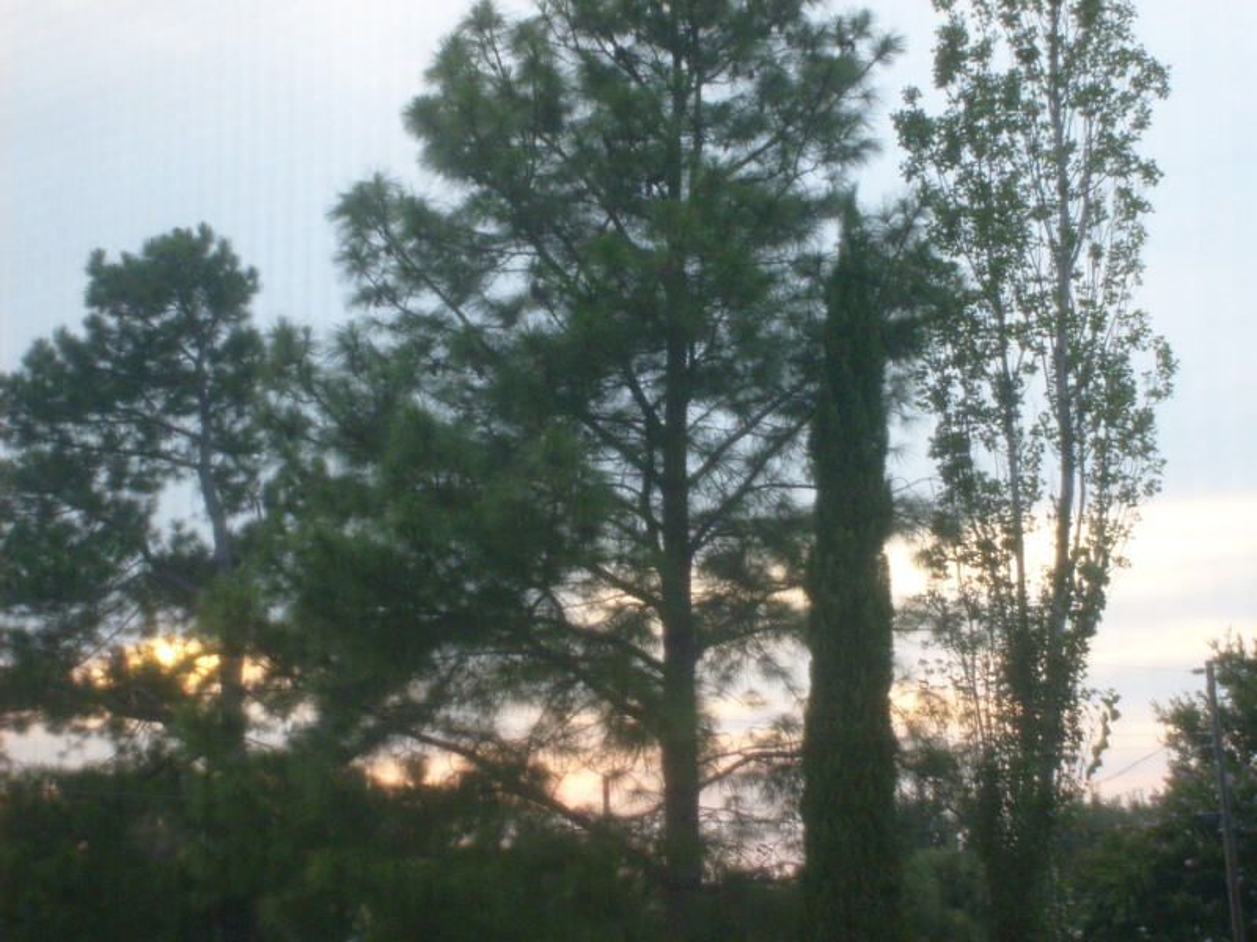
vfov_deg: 18.2
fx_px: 2941
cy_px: 471
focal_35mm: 81
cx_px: 628
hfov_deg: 24.1
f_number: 4.2
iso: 160
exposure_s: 1/90
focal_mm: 13.7
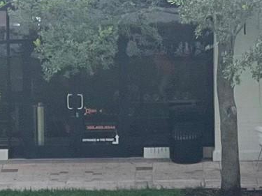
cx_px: 186
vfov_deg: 5.4
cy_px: -65
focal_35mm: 273
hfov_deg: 7.3
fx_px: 2066
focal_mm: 7.5
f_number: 2.2
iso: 20
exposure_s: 1/576
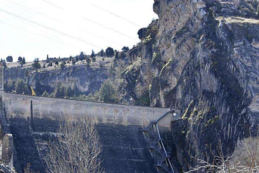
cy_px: 132
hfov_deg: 24.7
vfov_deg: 16.6
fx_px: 588
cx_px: 92
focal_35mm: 82
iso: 100
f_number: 8
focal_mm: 35
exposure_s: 1/100
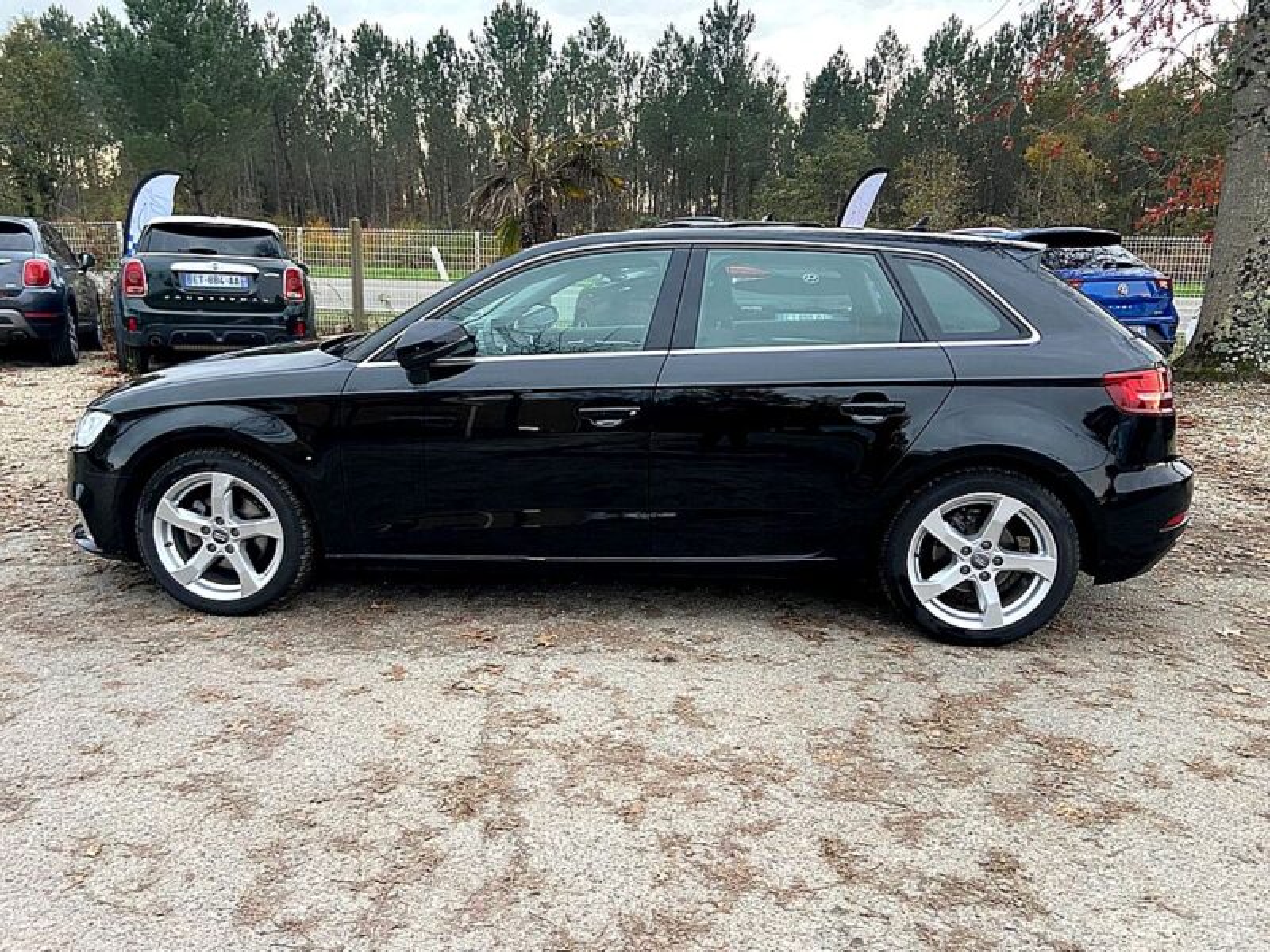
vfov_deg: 53.1
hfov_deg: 67.3
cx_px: 635
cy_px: 476
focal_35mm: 26
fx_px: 954
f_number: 1.8
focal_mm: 4.25
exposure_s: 1/60
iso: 250
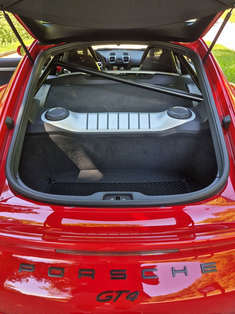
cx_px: 118
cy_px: 157
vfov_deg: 73.9
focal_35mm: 23
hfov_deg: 58.9
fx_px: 208
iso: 80
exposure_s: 1/180
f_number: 1.8
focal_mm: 5.4
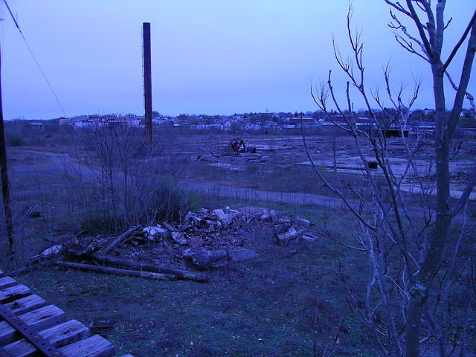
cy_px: 178
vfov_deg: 49.7
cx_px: 238
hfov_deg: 63.4
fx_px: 385
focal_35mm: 28
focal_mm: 5.8
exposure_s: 1/26.8
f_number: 3.5
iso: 50
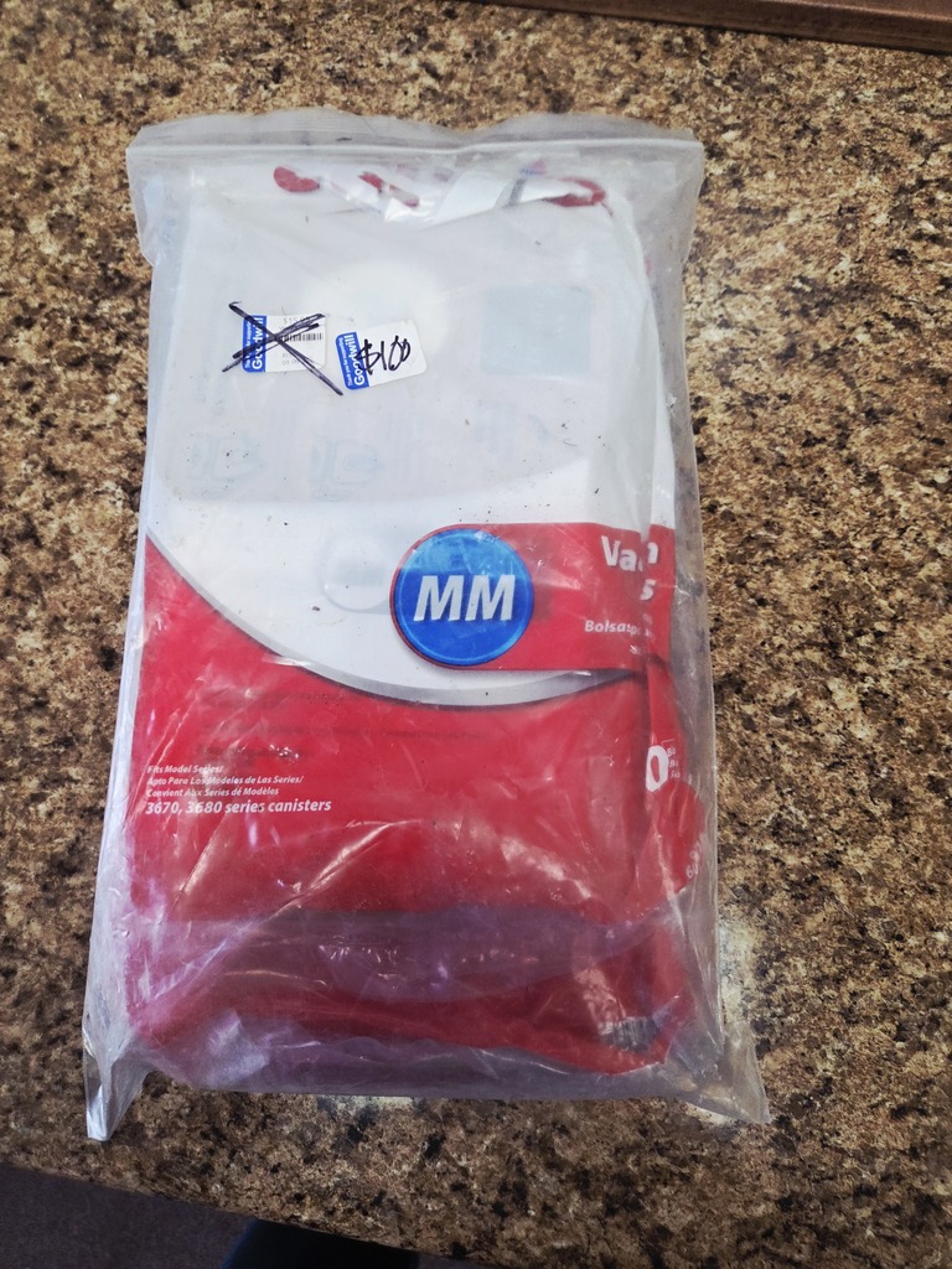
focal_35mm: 23
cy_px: 634
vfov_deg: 73.9
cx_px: 476
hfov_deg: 58.9
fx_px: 843
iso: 320
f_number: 1.8
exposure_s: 1/120
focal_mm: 5.4
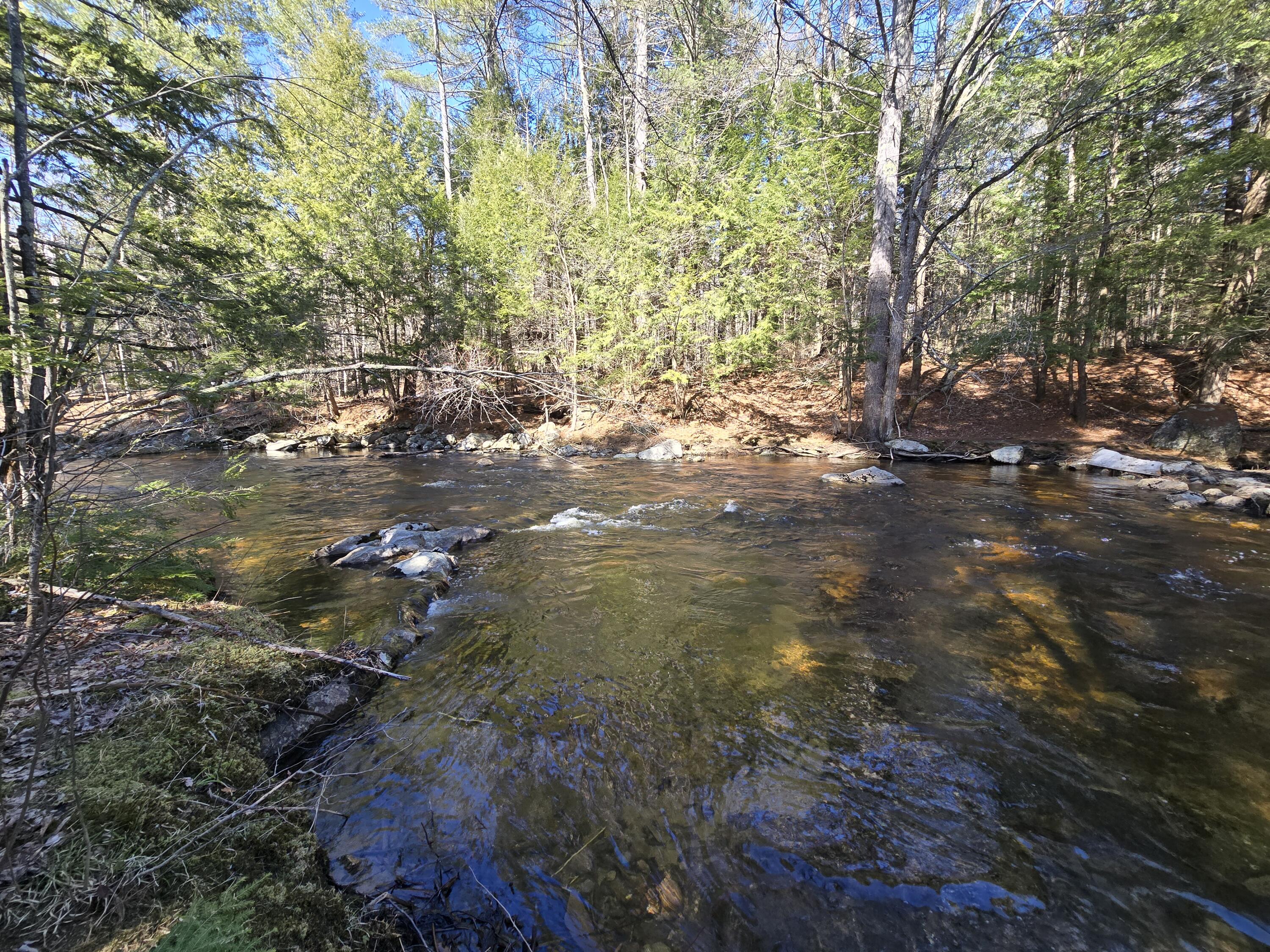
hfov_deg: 106.2
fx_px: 477
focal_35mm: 13
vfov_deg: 89.9
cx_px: 635
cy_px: 476
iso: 50
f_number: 2.2
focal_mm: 2.2
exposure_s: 1/196
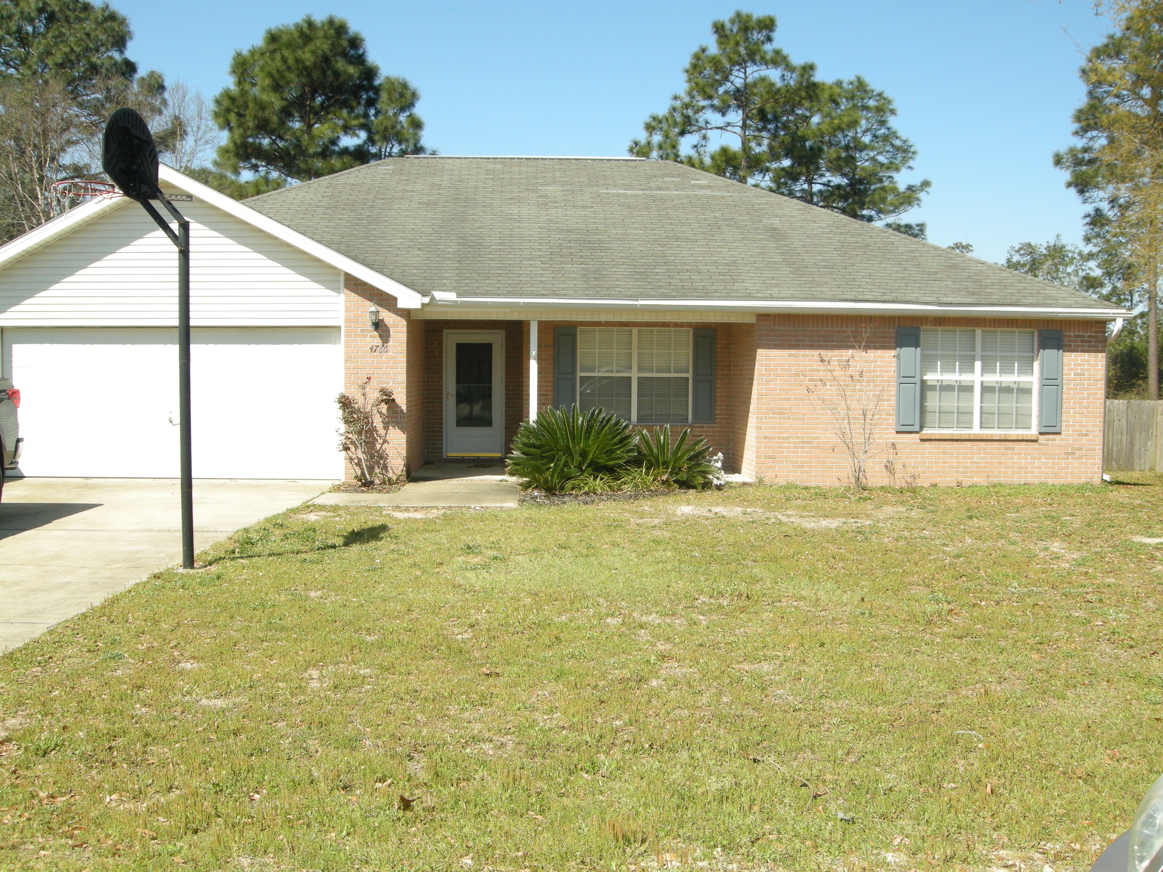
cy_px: 436
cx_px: 582
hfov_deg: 52.6
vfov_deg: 40.7
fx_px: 1176
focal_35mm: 35
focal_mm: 7.5
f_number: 5.4
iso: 88
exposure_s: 1/237
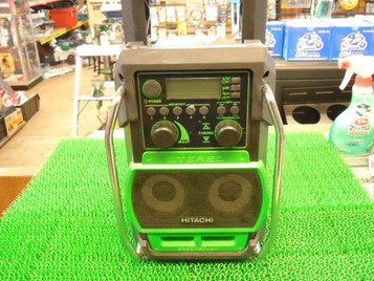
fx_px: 400
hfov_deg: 50.1
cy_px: 130
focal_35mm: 37
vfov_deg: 38.7
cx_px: 195
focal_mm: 5.9
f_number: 4
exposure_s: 1/13
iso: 800
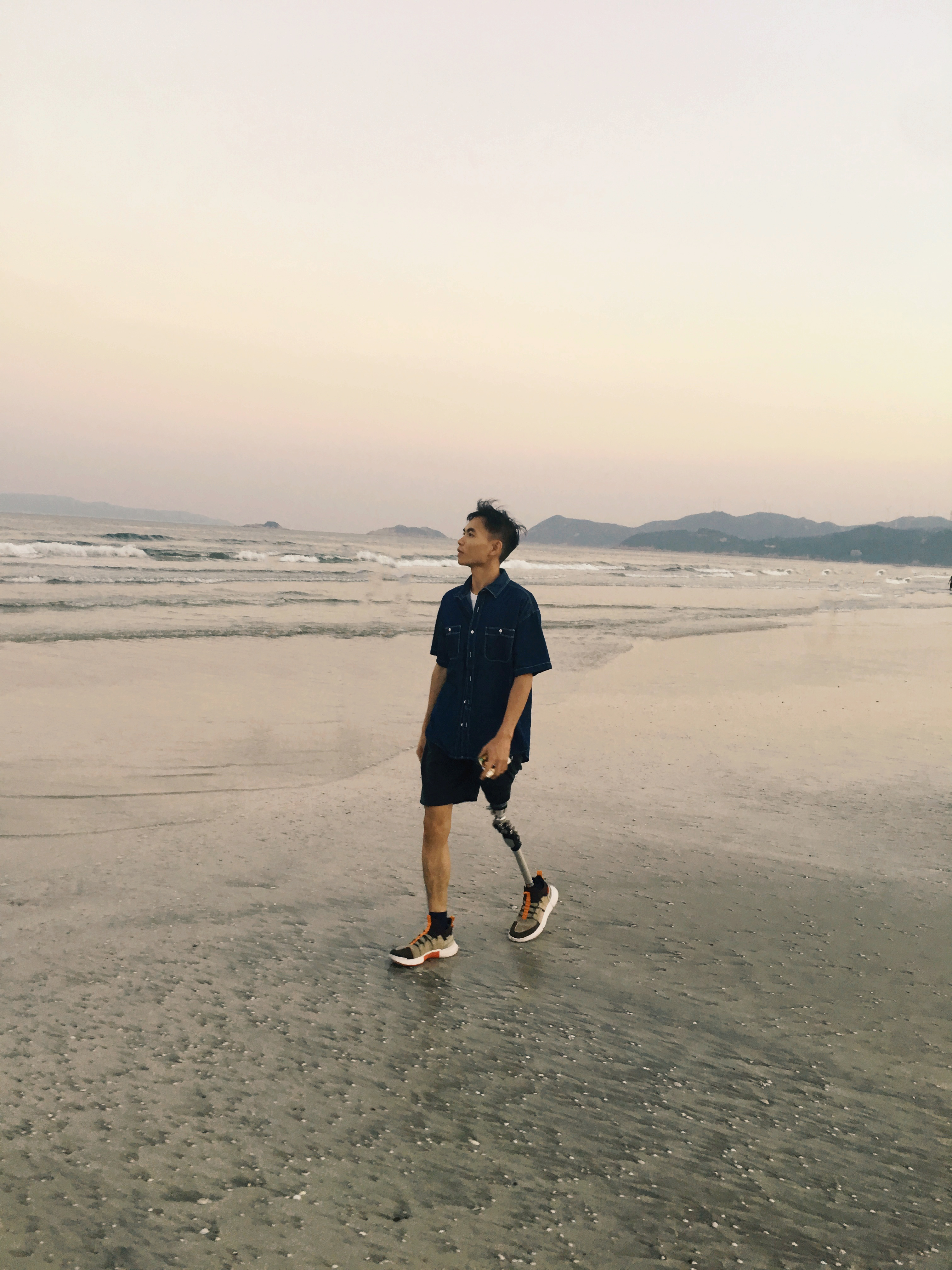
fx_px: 1063
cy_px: 635
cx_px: 476
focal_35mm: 29
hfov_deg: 48.2
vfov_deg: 61.7
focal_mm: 4.15
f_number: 2.2
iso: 32
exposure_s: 1/33
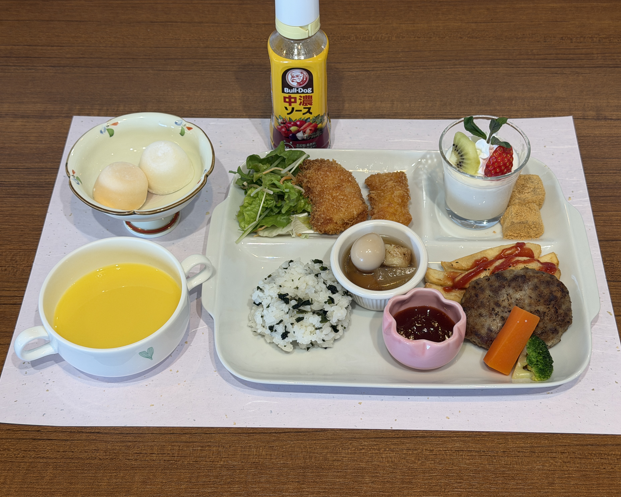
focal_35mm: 51
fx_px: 937
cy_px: 249
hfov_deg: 36.6
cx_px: 324
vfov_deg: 29.7
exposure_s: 1/50
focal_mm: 6.76
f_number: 1.78
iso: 50
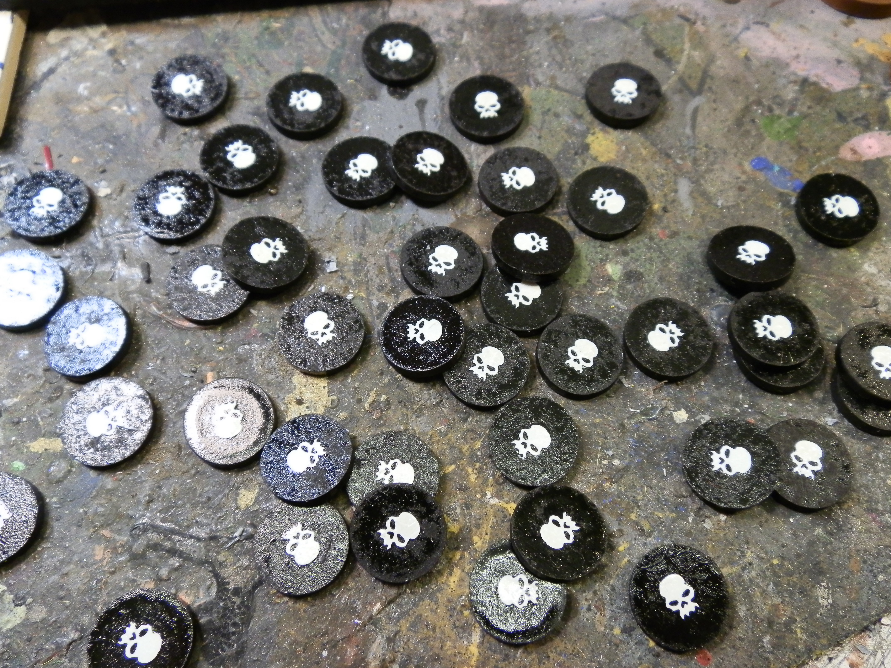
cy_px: 334
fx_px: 721
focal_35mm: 28
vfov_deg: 49.7
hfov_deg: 63.4
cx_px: 446
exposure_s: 1/20
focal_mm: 5
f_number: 3.1
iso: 200
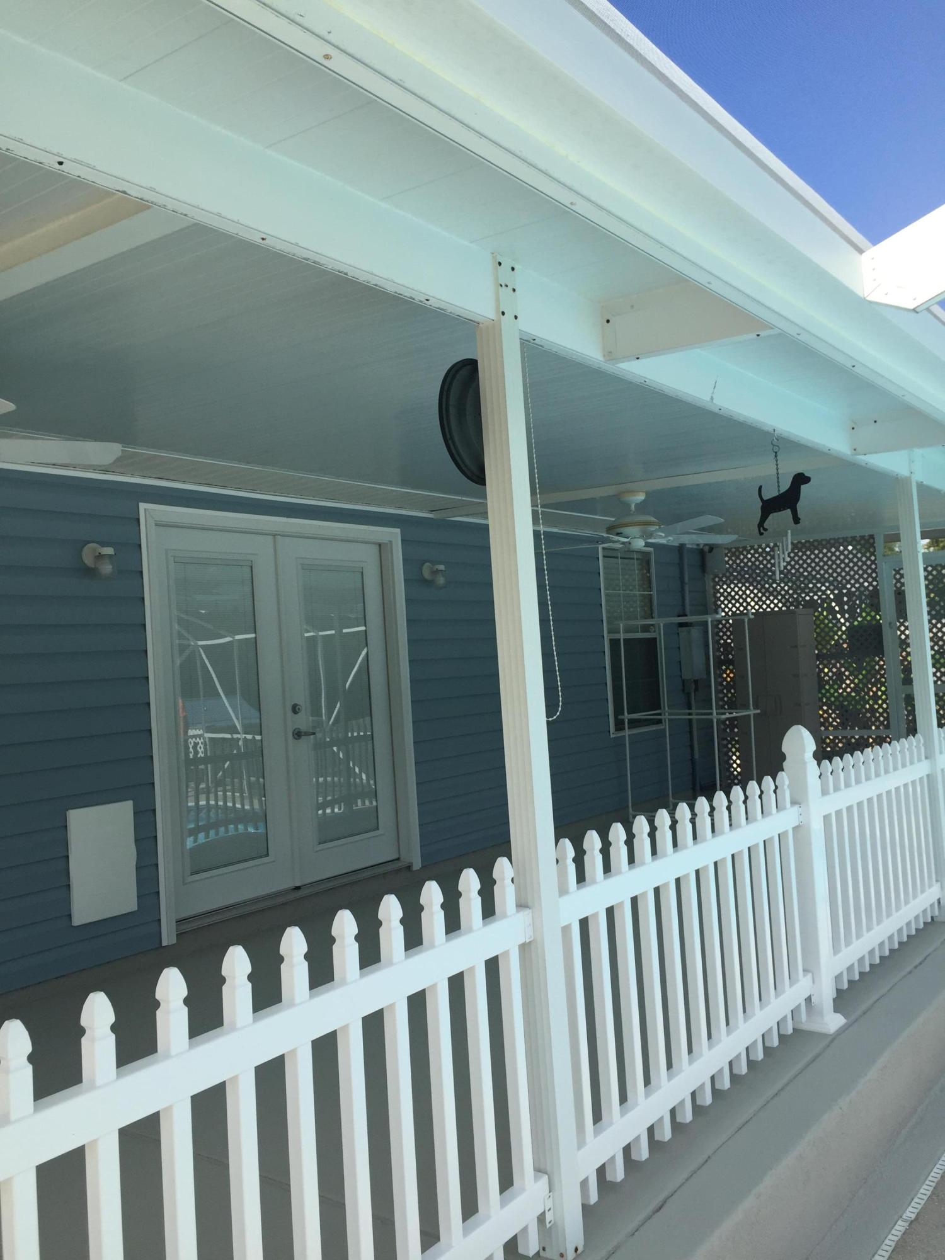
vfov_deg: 61.7
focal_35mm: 29
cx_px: 472
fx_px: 1056
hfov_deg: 48.2
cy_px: 630
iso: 32
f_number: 2.2
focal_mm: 4.15
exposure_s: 1/1014
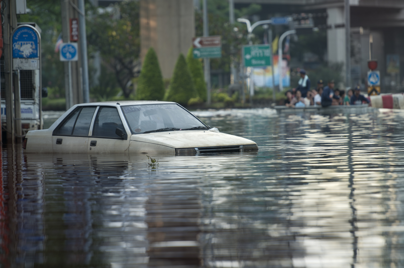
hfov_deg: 7.1
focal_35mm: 292
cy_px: 134
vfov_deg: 4.7
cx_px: 202
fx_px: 3279
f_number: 2.8
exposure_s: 1/200
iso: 100
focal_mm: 195
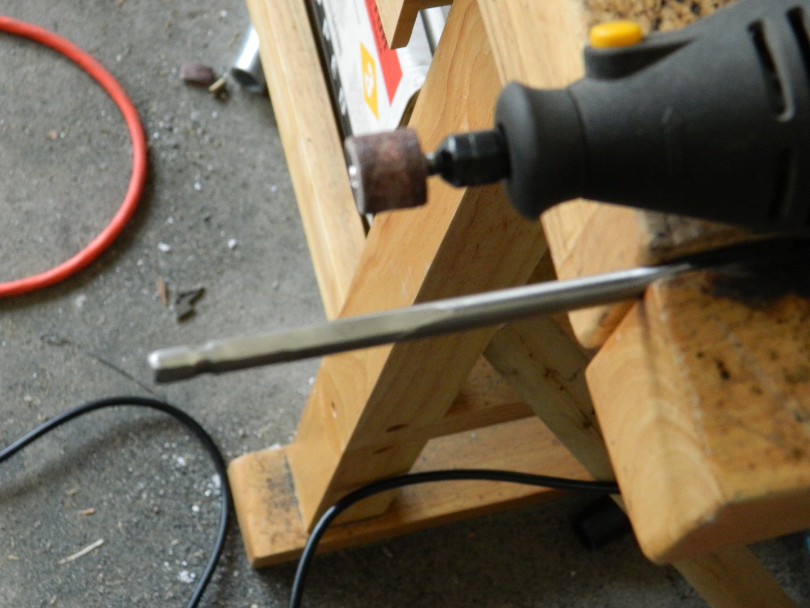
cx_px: 405
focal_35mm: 84
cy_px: 304
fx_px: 1966
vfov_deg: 17.6
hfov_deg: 23.3
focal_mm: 15.1
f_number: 4.2
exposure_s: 1/40
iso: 400
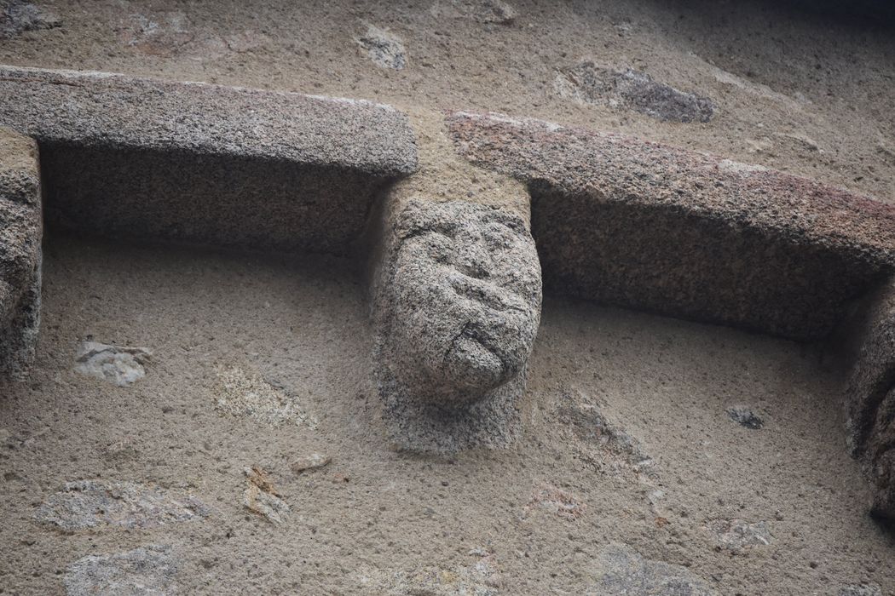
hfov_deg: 7.4
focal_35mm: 278
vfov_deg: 5.0
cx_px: 448
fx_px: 6898
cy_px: 298
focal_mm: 185
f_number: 5.6
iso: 640
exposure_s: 1/1000
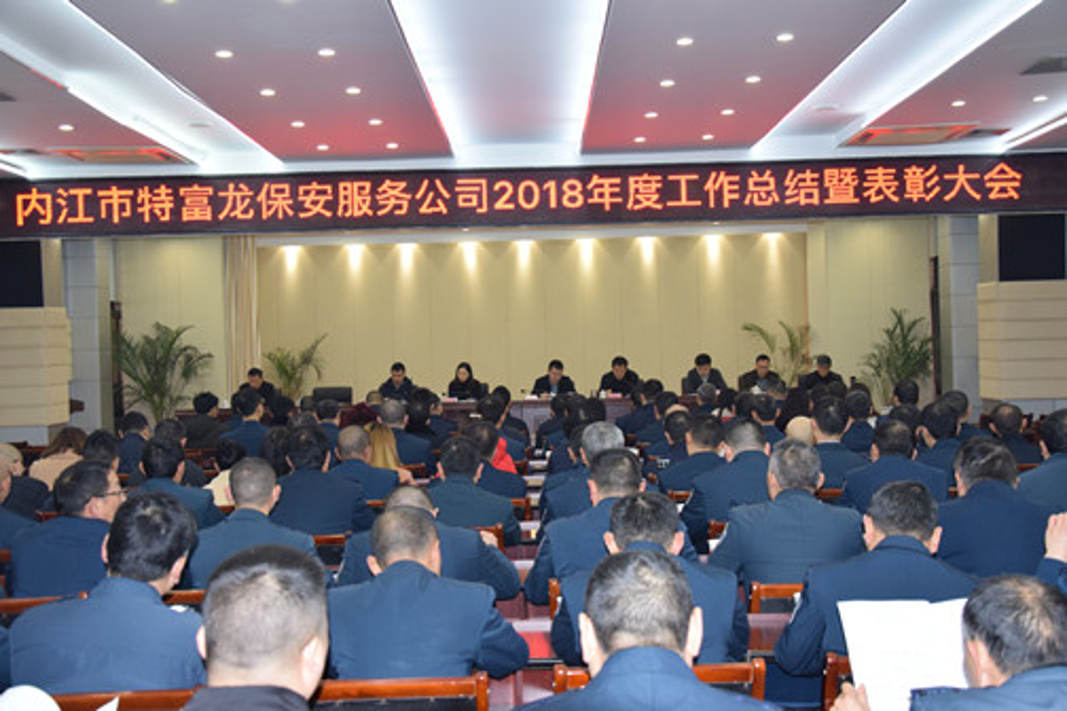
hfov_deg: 43.6
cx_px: 534
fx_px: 1334
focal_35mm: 45
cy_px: 356
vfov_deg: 29.9
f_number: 5.6
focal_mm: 30
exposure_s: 1/125
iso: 800
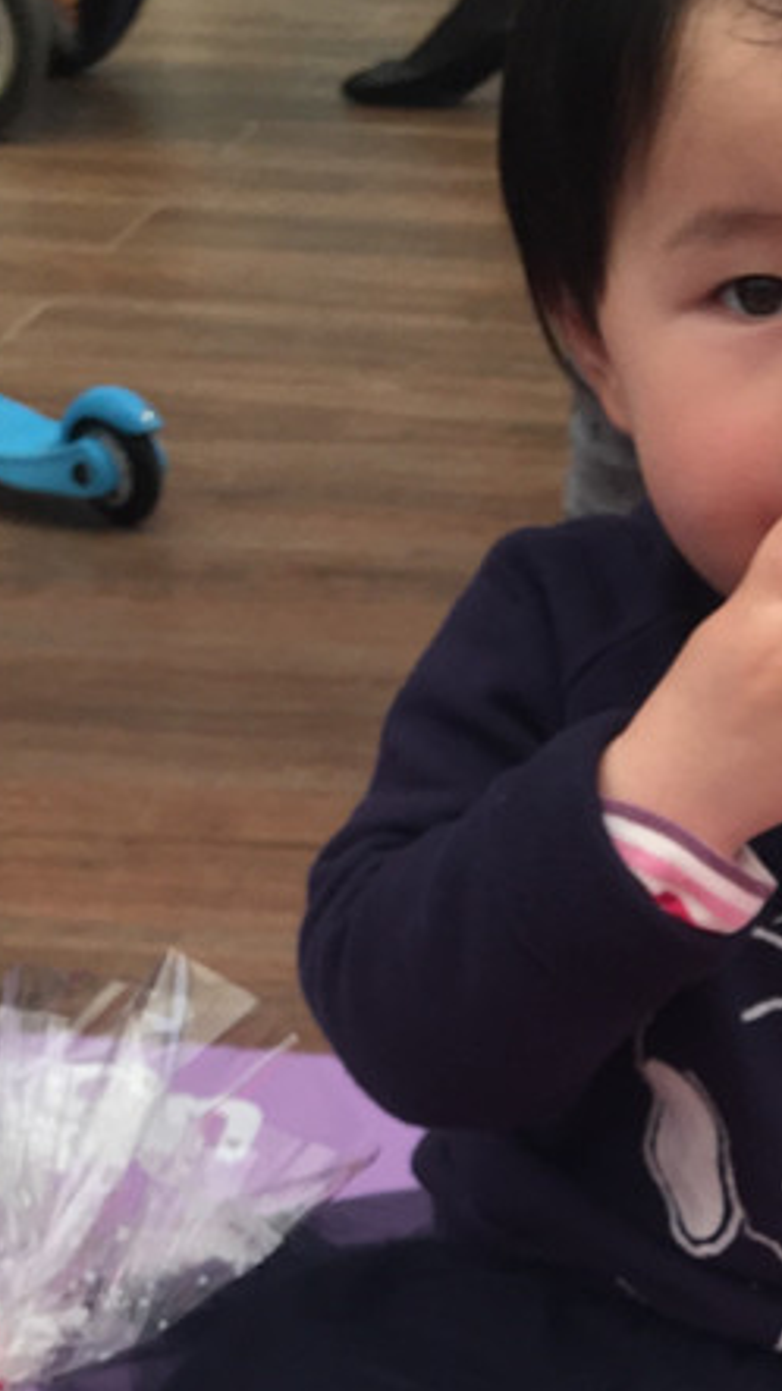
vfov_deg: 25.9
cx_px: 782
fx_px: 2803
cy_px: 1510
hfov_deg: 15.6
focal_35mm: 76
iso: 40
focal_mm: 4.15
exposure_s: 1/100
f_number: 2.2
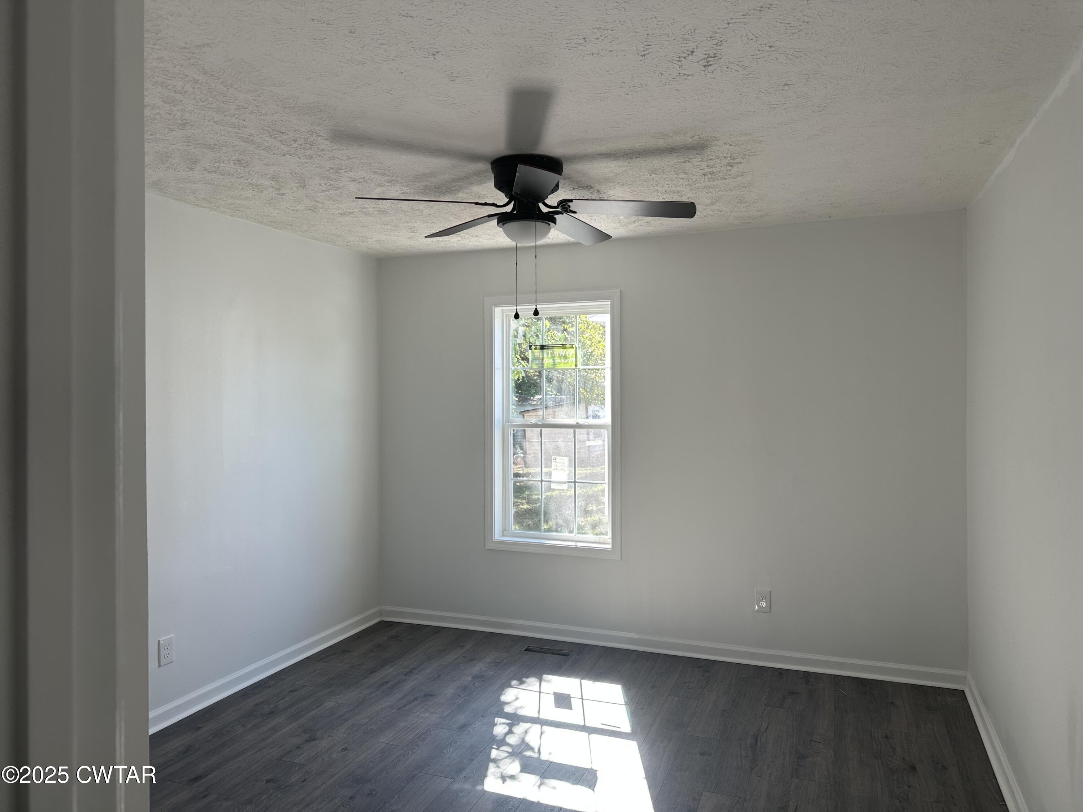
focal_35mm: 24
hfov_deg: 71.6
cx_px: 542
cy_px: 406
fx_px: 751
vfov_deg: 56.8
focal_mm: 6.86
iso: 64
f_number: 1.78
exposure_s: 1/120
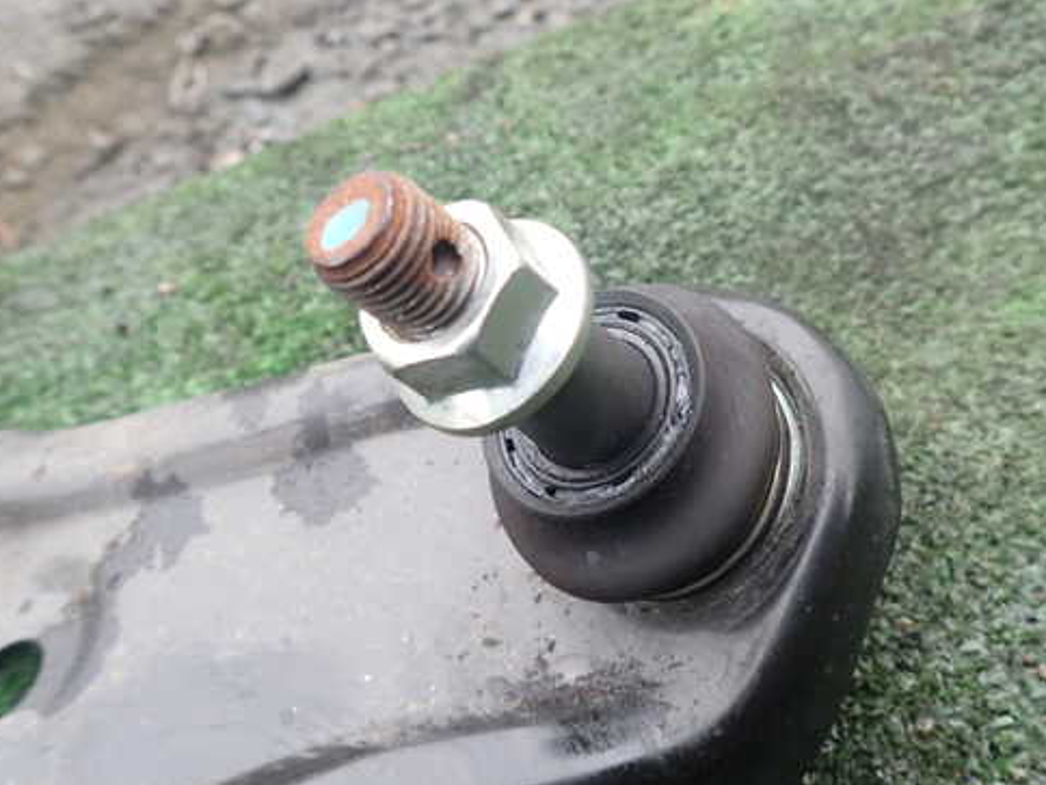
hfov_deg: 57.8
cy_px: 363
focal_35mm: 31
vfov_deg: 45.4
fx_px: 937
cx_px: 633
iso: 100
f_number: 2.8
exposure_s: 1/60
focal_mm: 4.5
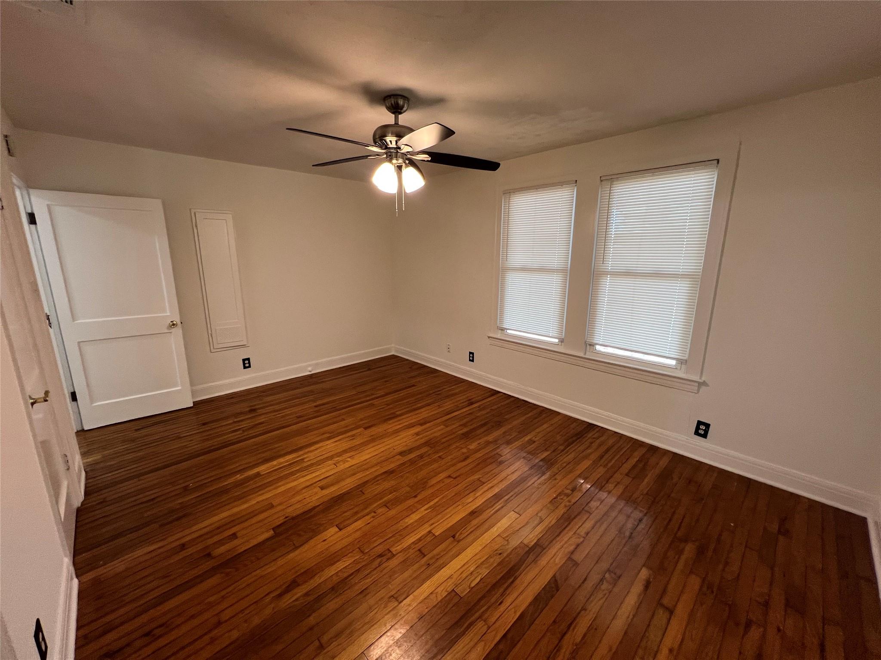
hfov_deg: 106.2
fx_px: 331
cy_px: 330
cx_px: 440
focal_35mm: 13
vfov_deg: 89.9
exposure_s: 1/60
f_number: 1.8
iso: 125
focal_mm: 1.57
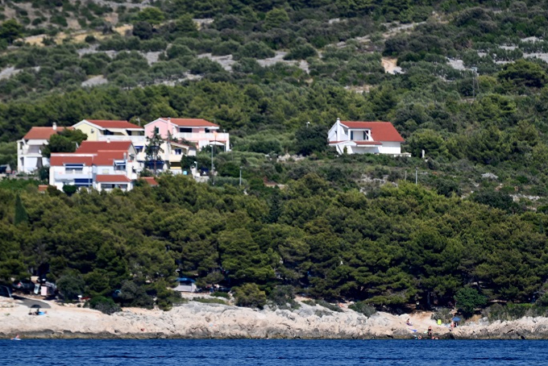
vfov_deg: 3.1
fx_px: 6716
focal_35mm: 441
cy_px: 228
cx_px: 324
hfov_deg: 4.7
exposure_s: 1/640
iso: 100
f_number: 5.6
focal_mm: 300
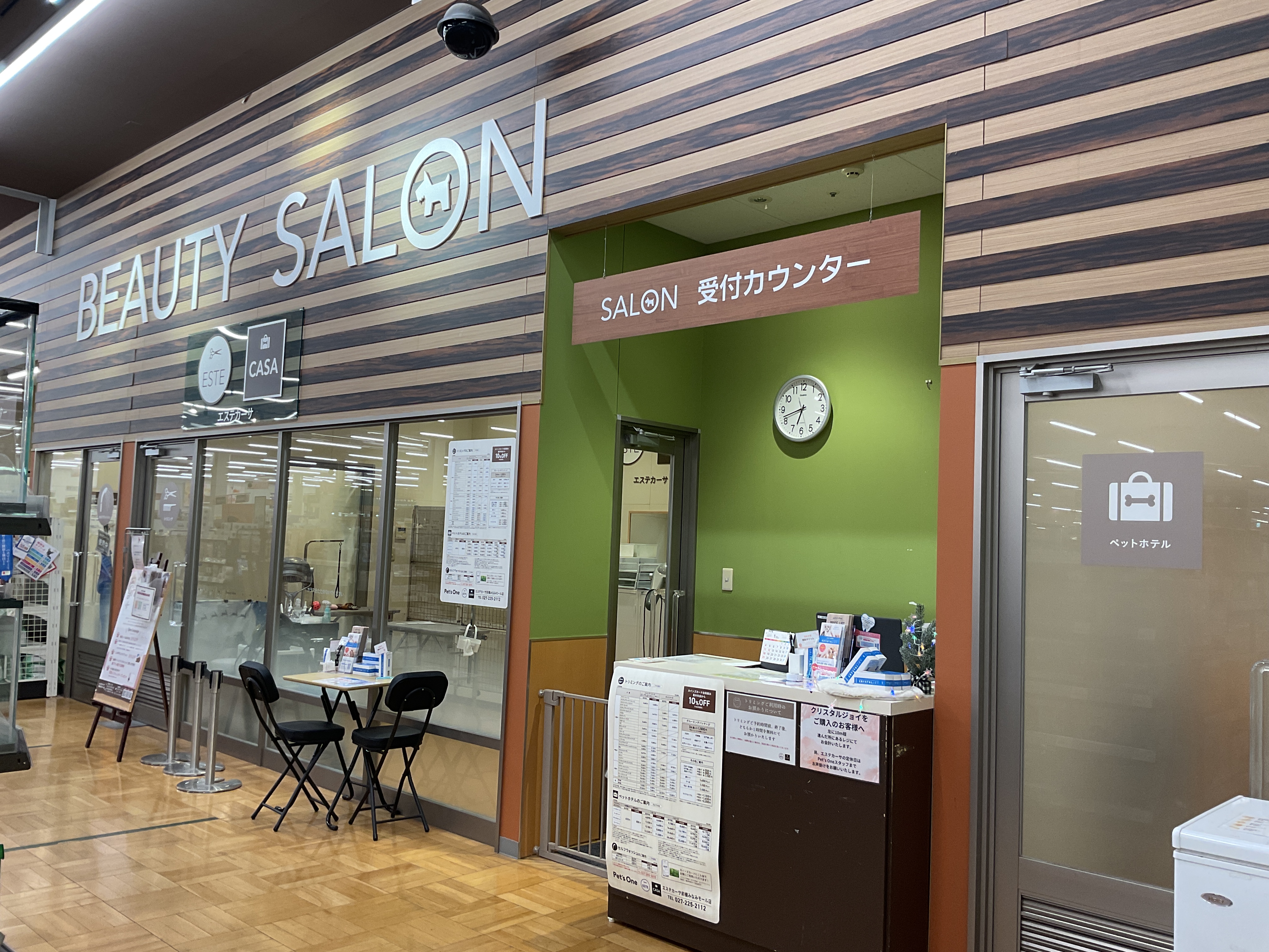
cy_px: 476
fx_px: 1063
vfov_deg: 48.2
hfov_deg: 61.7
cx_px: 634
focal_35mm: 29
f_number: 1.8
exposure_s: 1/60
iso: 50
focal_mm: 3
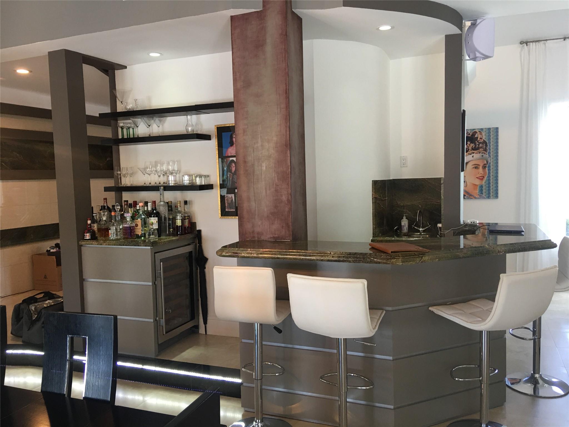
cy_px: 214
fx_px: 477
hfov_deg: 61.7
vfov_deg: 48.2
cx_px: 284
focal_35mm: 29
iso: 40
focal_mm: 4.15
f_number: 2.2
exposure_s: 1/15
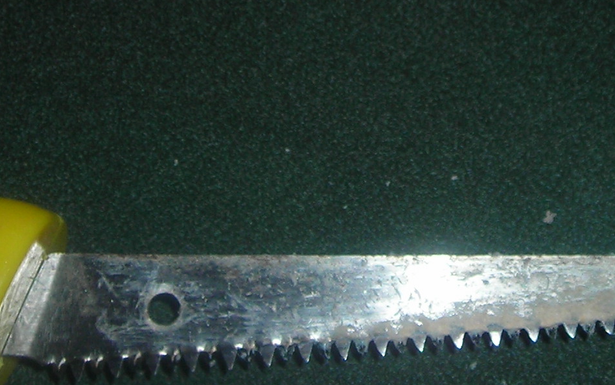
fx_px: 1844
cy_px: -103
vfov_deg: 11.6
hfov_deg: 18.9
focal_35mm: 110
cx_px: 424
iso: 50
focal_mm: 6.3
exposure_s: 1/60.1
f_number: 3.2
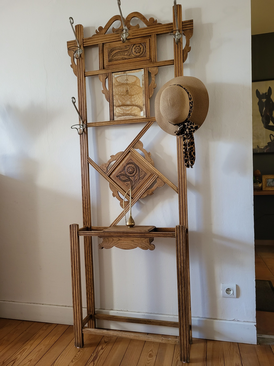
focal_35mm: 26
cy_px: 183
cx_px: 137
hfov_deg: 53.1
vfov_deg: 67.3
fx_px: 274
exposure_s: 1/50
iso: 320
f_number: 1.8
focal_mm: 5.4
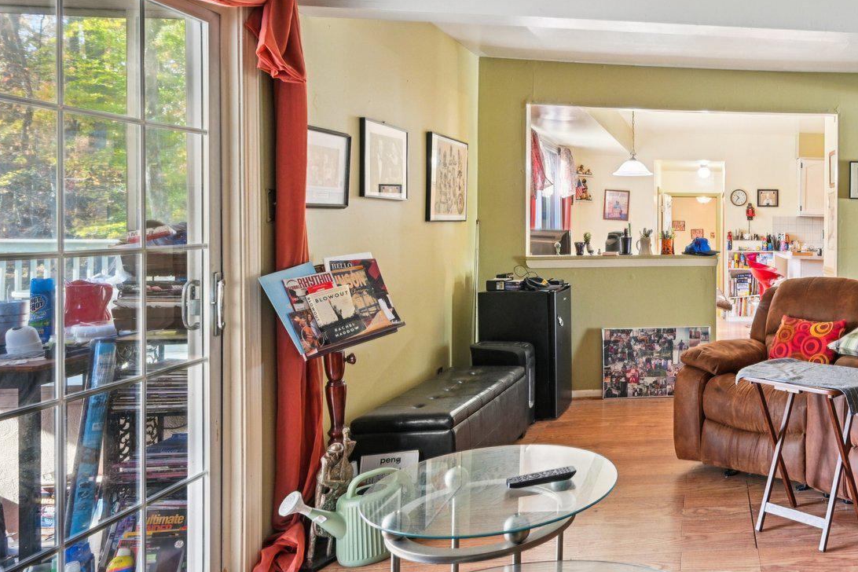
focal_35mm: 30
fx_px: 715
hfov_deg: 53.0
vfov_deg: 42.8
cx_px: 796
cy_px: 179
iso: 800
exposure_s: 1/13
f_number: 8
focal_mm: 16
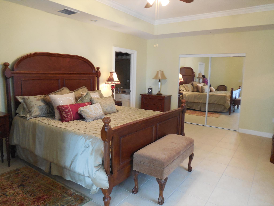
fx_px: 198
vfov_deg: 54.9
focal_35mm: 25
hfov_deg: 69.4
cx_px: 137
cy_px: 103
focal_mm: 4.5
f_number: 3.1
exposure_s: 1/10
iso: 400
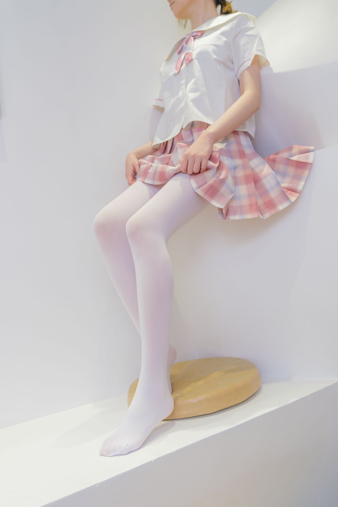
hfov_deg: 47.9
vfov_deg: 67.4
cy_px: 254
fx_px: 380
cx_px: 169
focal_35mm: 27
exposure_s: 1/60
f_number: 3.2
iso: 160
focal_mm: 18
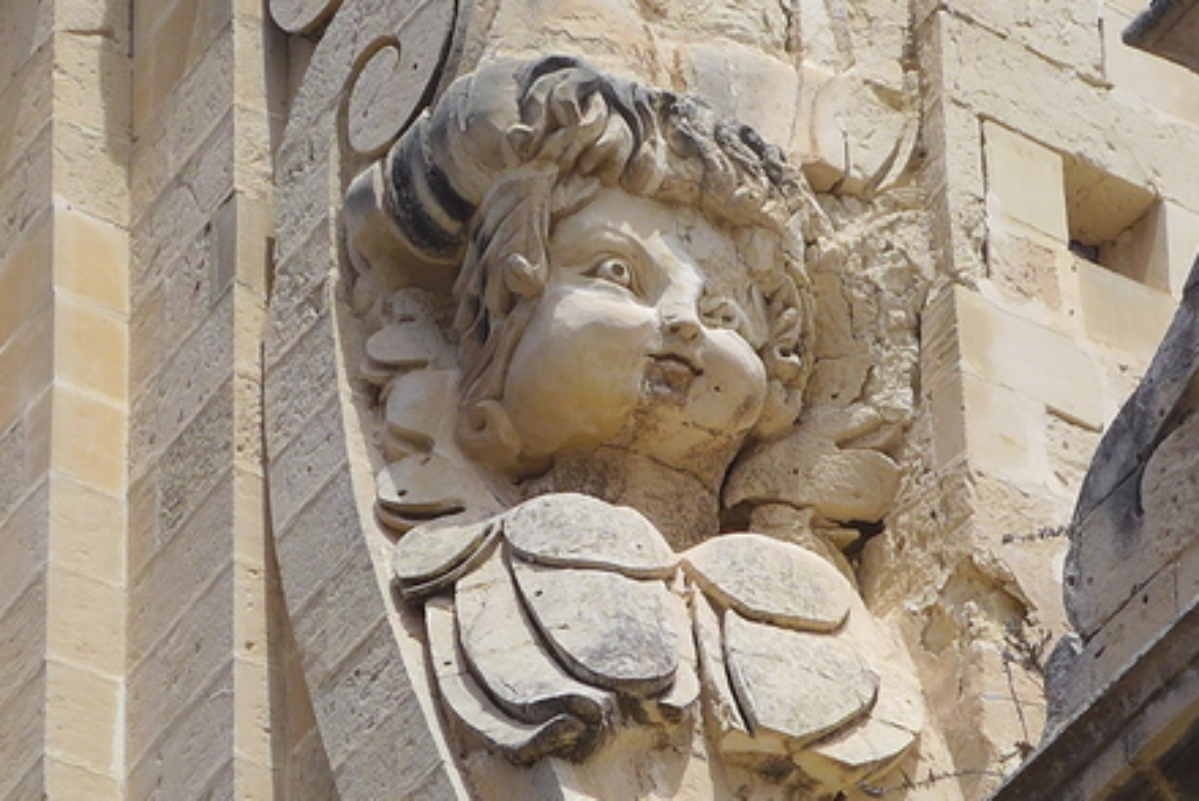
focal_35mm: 294
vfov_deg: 4.7
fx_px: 9798
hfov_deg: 7.0
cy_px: 441
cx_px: 650
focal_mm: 17.7
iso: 80
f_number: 3.2
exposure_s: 1/1600
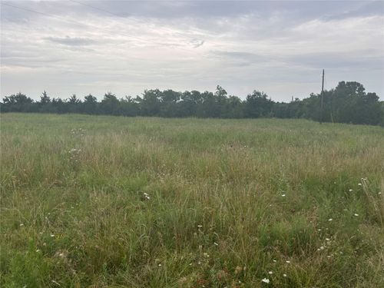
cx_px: 192
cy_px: 144
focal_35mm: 26
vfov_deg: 53.1
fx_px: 288
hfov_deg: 67.3
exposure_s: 1/805
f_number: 1.6
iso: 50
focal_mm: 5.96
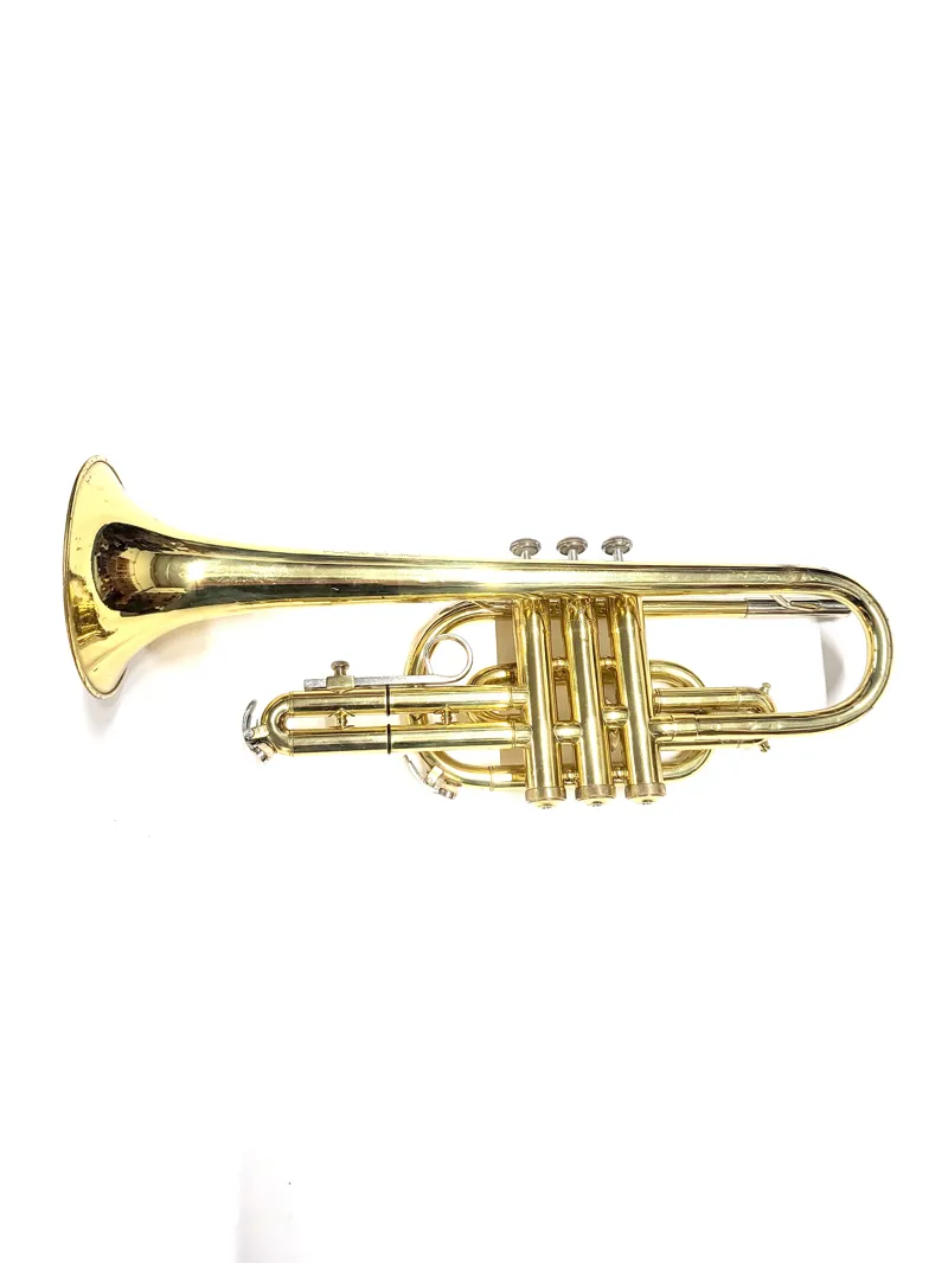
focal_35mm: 26
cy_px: 632
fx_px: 949
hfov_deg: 53.1
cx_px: 474
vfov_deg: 67.3
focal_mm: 4.25
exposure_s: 1/100
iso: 200
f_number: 1.8
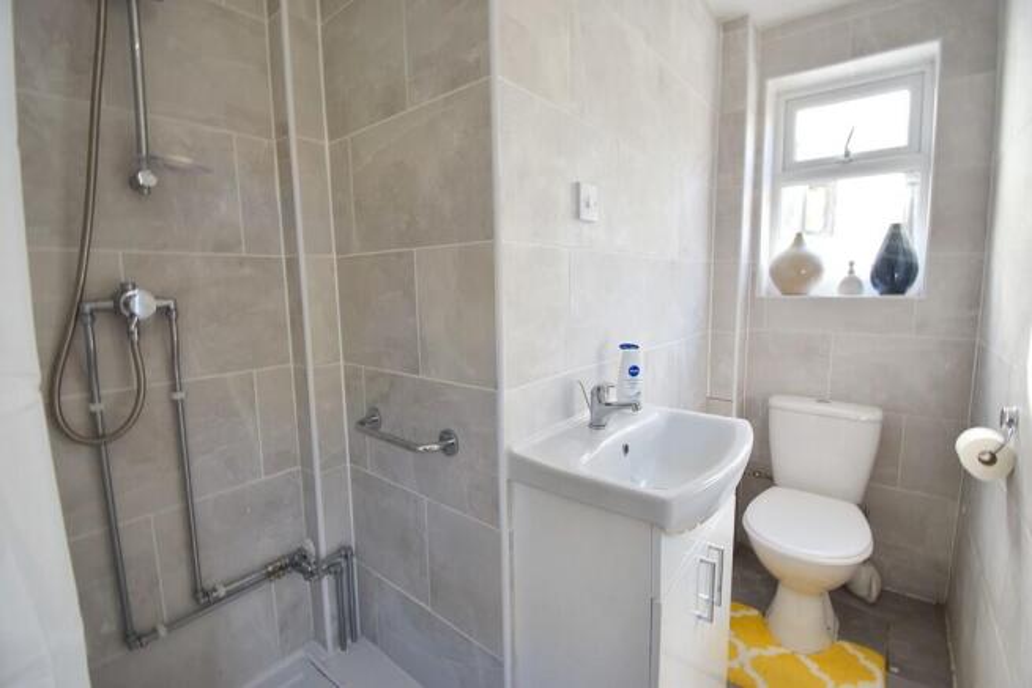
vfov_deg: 77.4
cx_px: 516
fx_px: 430
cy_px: 344
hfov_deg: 100.4
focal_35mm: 15
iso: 100
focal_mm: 10
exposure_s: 1/20
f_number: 4.5
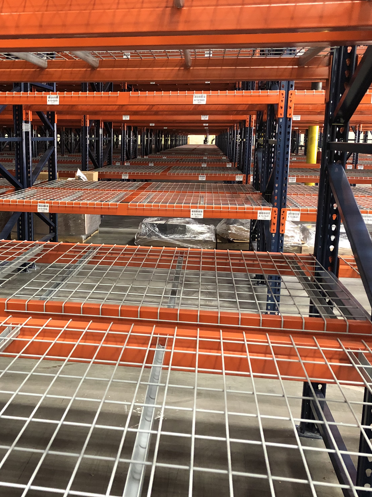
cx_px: 113
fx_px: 545
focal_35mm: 38
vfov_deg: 49.0
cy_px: 245
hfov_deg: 37.2
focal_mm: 3.99
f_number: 1.8
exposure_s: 1/15
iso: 80
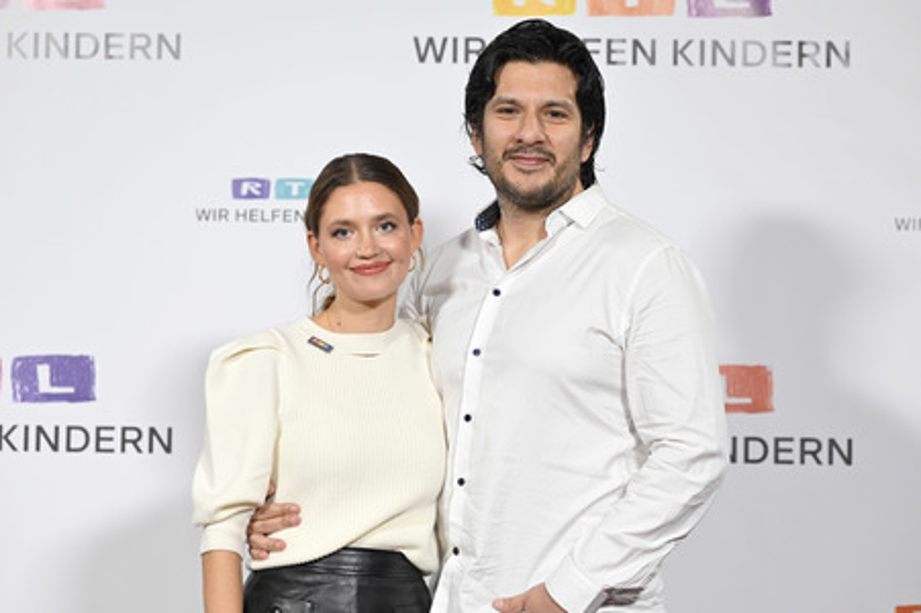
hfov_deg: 20.8
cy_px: 306
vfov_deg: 13.9
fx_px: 2505
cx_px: 460
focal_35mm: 98
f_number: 3.5
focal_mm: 98
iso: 1250
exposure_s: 1/320
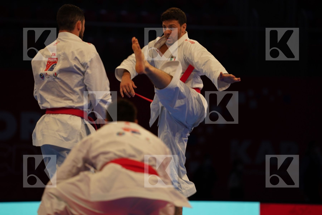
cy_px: 108
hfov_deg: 10.3
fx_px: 1789
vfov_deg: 6.9
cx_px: 161
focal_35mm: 200
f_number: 2.8
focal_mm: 200
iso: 800
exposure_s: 1/250
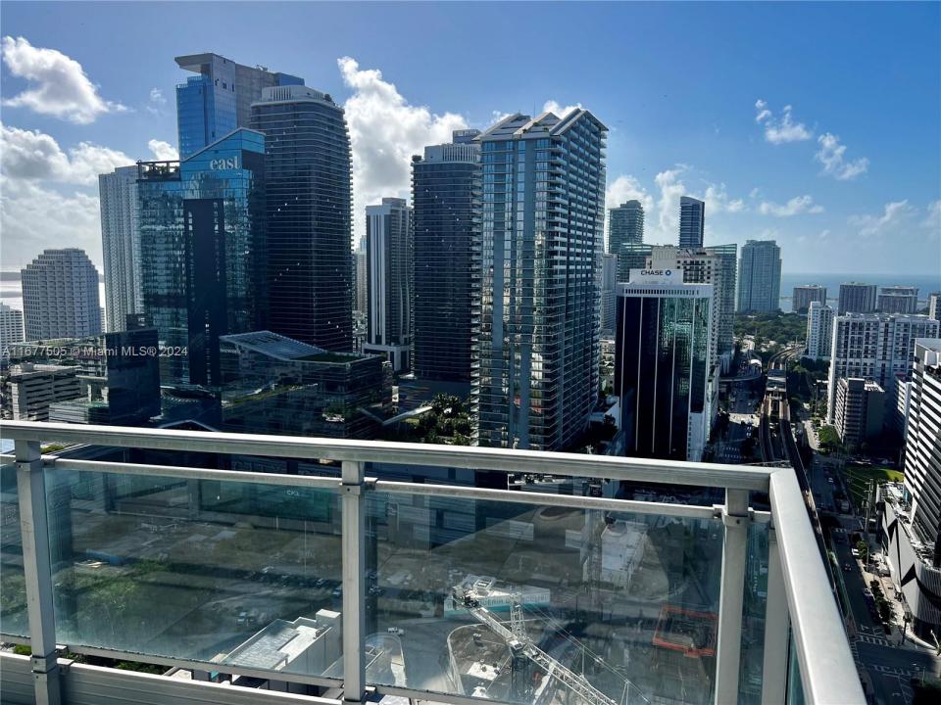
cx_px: 470
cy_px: 352
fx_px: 707
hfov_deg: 67.3
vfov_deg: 53.1
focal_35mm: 26
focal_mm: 5.7
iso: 50
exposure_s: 1/5076
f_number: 1.5
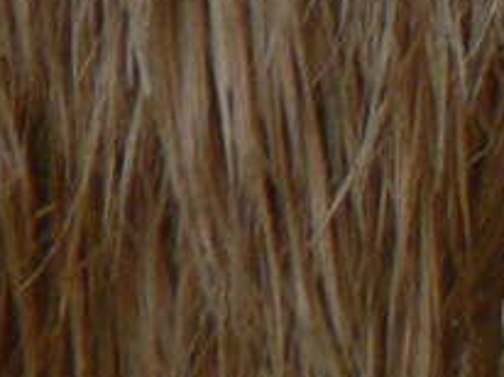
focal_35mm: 3266
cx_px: 1676
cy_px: 982
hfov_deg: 0.6
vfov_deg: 0.5
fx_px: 47497
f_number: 5.6
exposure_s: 1/100
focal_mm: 88.8
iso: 80
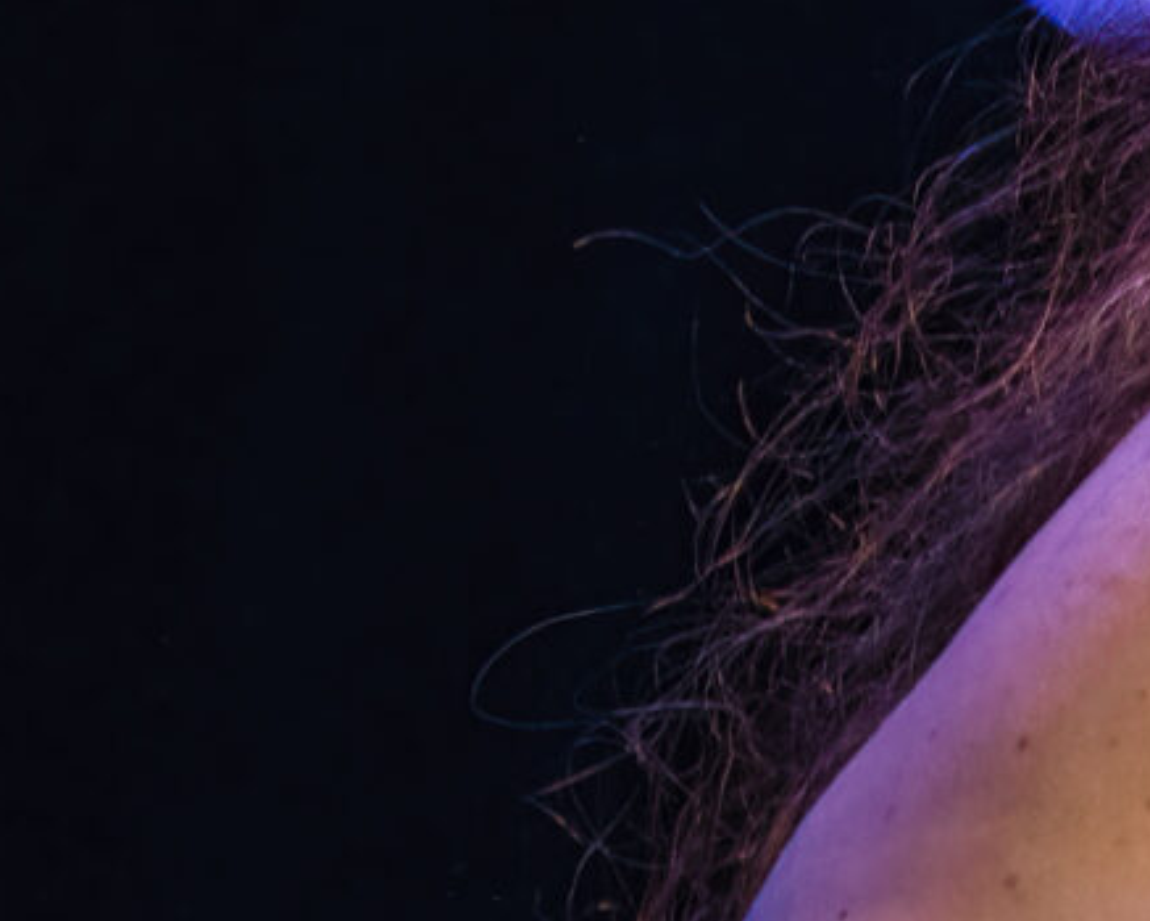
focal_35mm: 505
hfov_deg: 3.8
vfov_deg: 3.1
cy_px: 509
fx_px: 17196
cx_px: 2995
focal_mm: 92
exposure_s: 1/320
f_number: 2.8
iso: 3200
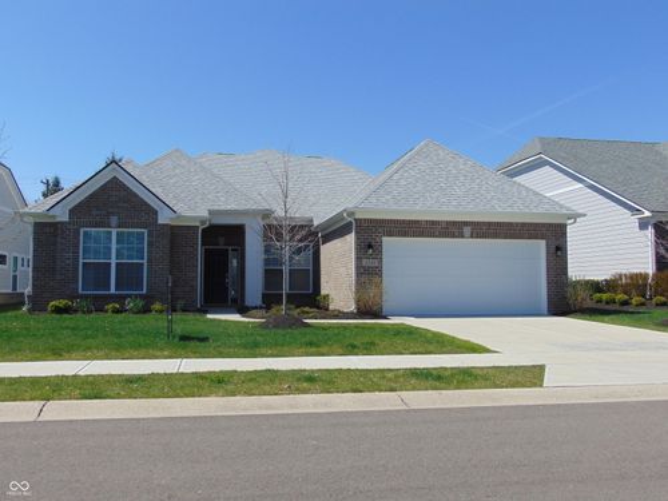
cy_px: 250
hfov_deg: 55.4
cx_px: 334
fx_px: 637
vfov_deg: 42.9
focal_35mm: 33
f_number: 8.2
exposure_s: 1/250
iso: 80
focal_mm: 5.8
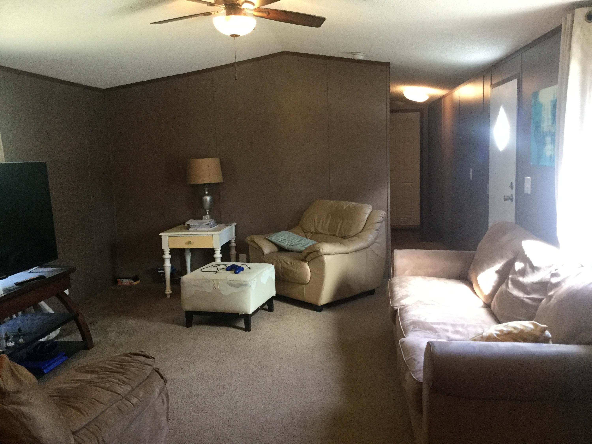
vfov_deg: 45.4
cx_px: 296
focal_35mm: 31
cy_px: 222
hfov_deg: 58.4
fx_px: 530
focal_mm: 3.3
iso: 160
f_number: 2.4
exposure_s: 1/30
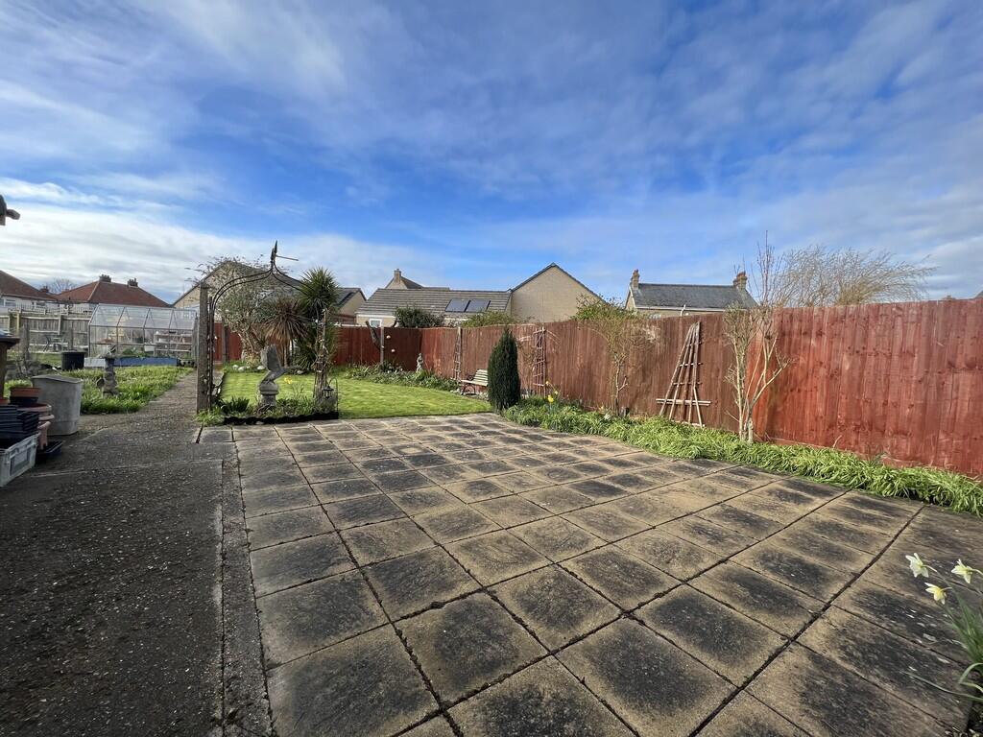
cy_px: 368
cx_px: 492
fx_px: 369
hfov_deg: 106.2
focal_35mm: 13
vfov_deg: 89.9
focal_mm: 1.57
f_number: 1.8
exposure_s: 1/612
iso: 32
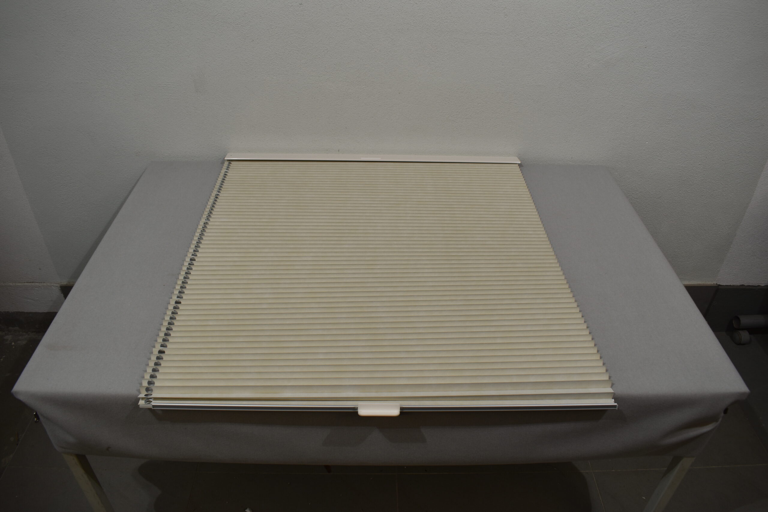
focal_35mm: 27
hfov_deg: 67.4
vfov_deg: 47.9
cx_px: 384
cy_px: 256
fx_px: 576
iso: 250
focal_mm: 18
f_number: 5.6
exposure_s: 1/125
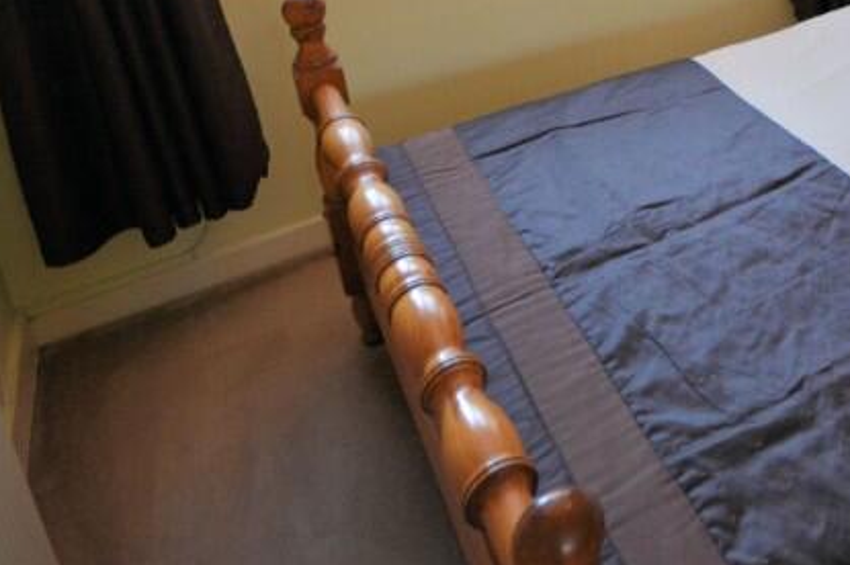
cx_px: 1014
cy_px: -106
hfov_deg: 38.6
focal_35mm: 37
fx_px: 873
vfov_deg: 30.6
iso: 560
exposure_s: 1/60
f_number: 4
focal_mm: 10
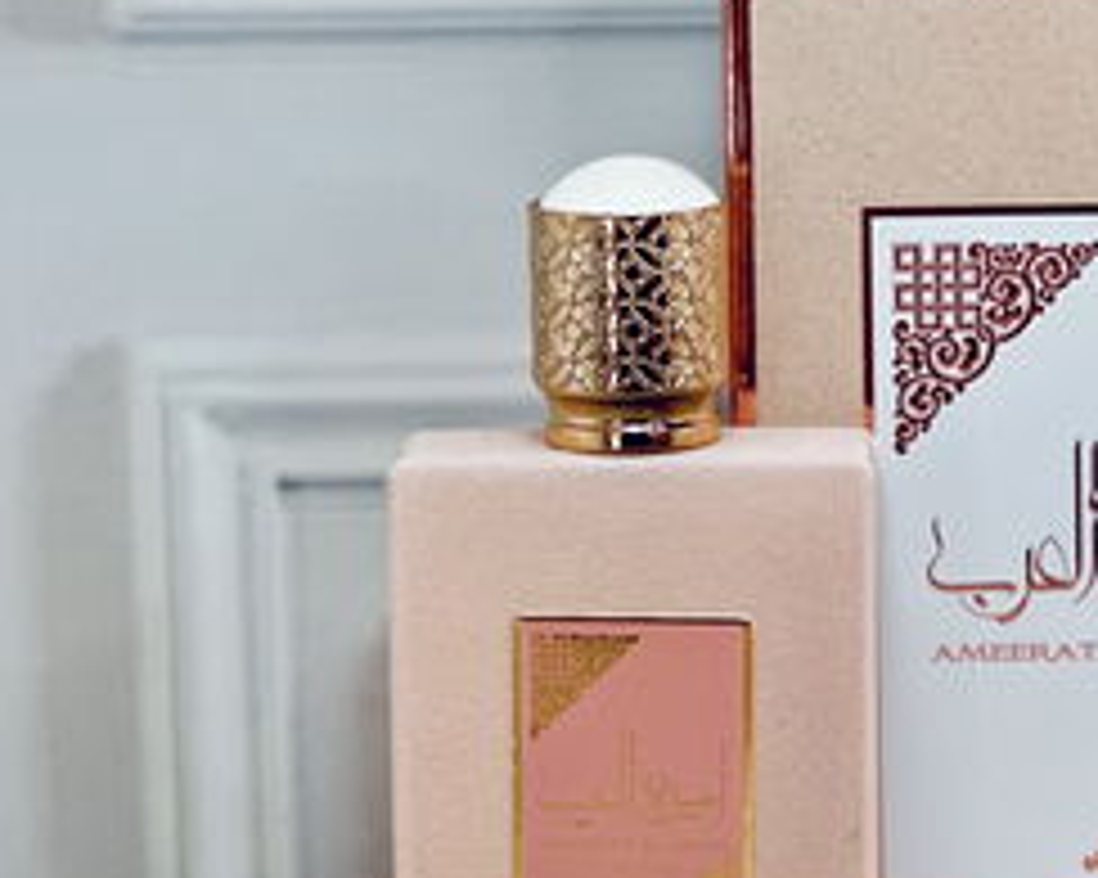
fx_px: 5327
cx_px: 864
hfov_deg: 11.7
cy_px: 705
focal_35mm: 164
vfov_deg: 9.4
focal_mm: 9
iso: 100
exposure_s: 1/100
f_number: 2.8
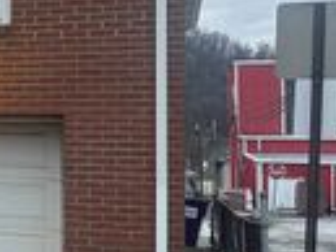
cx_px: -247
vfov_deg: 15.9
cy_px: 108
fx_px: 904
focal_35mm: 93
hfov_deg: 17.5
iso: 125
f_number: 1.78
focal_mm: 6.86
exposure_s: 1/60
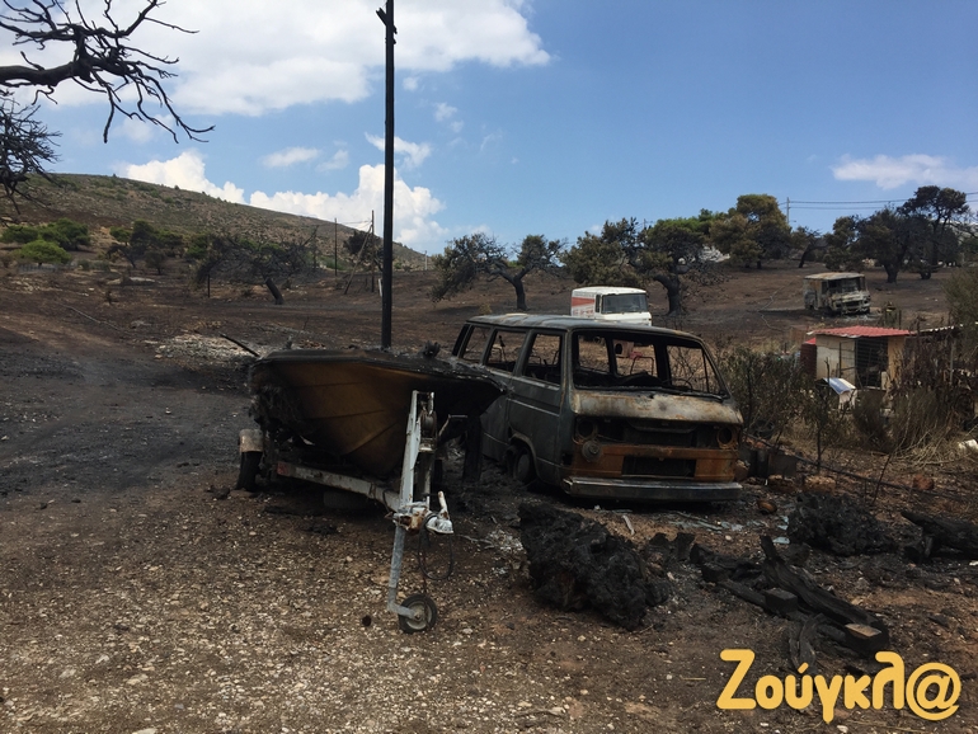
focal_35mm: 29
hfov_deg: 61.6
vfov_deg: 48.3
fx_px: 820
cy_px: 367
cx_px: 489
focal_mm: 4.15
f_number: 2.2
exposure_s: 1/1980
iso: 32
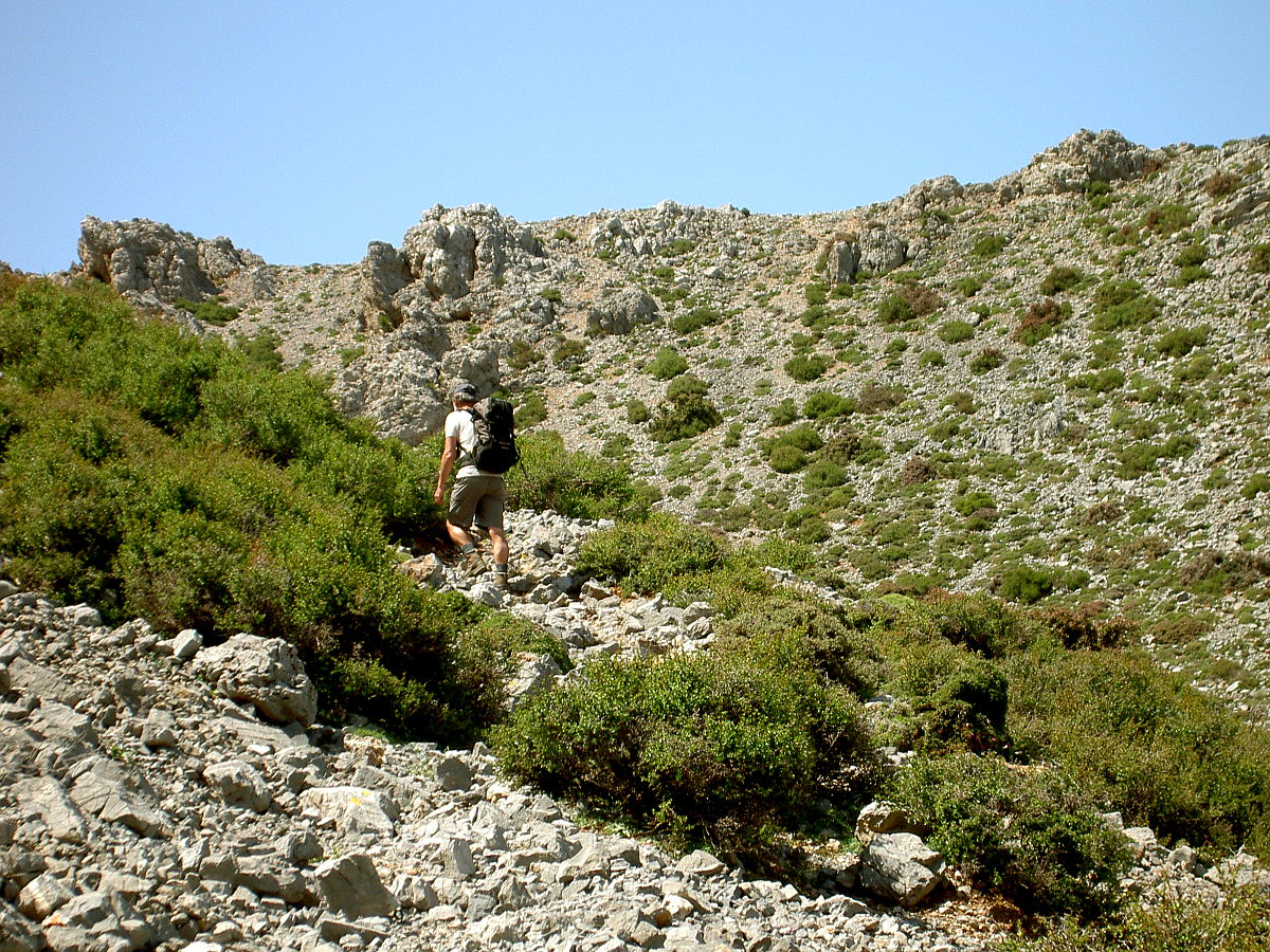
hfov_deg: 19.3
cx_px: 635
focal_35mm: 102
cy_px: 476
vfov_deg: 14.5
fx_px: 3742
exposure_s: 1/250
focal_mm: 16.8
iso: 50
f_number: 4.9
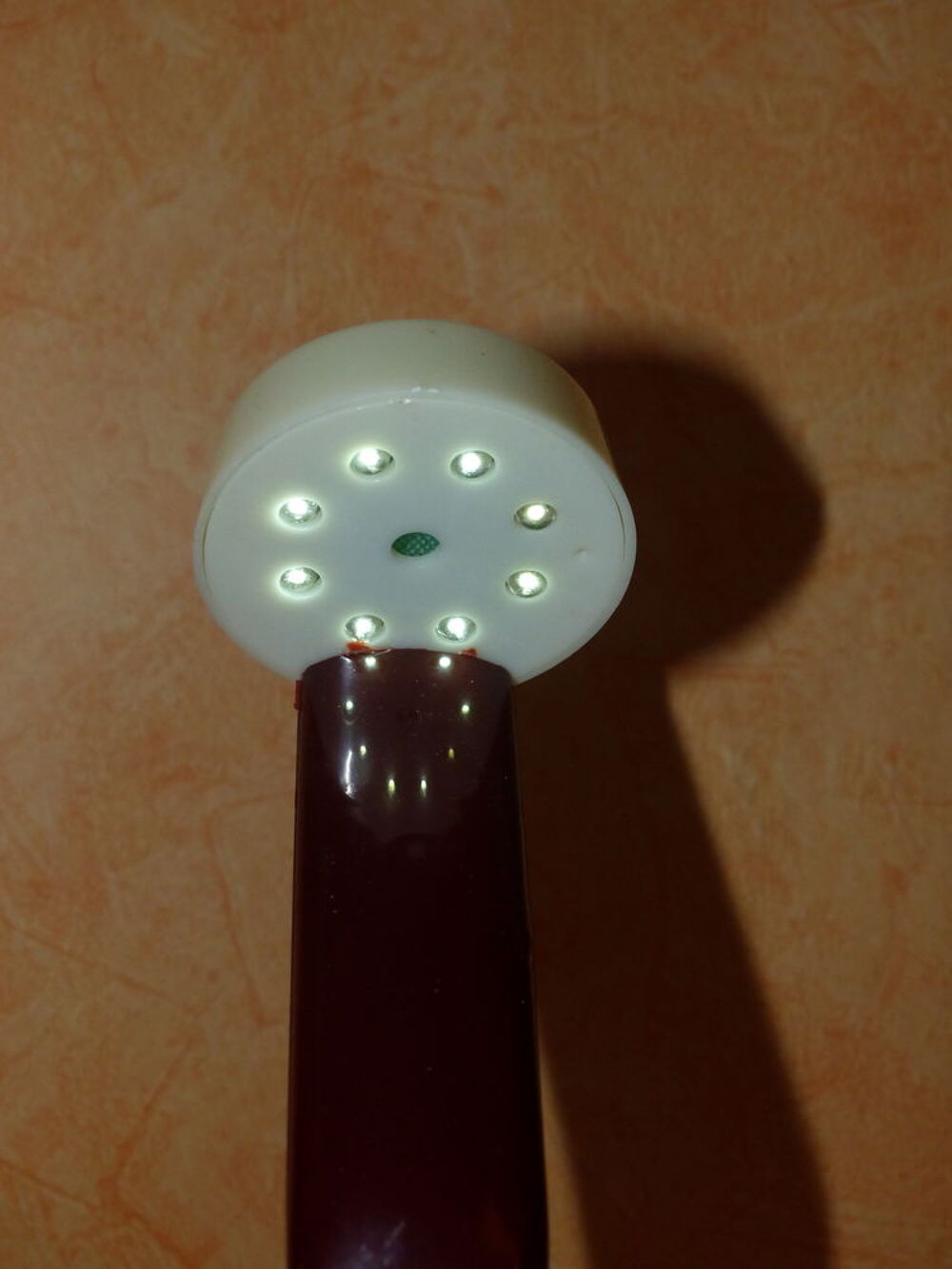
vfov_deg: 42.1
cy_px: 634
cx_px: 476
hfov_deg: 32.2
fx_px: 1650
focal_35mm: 45
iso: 250
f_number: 2.8
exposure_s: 1/60
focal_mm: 8.1
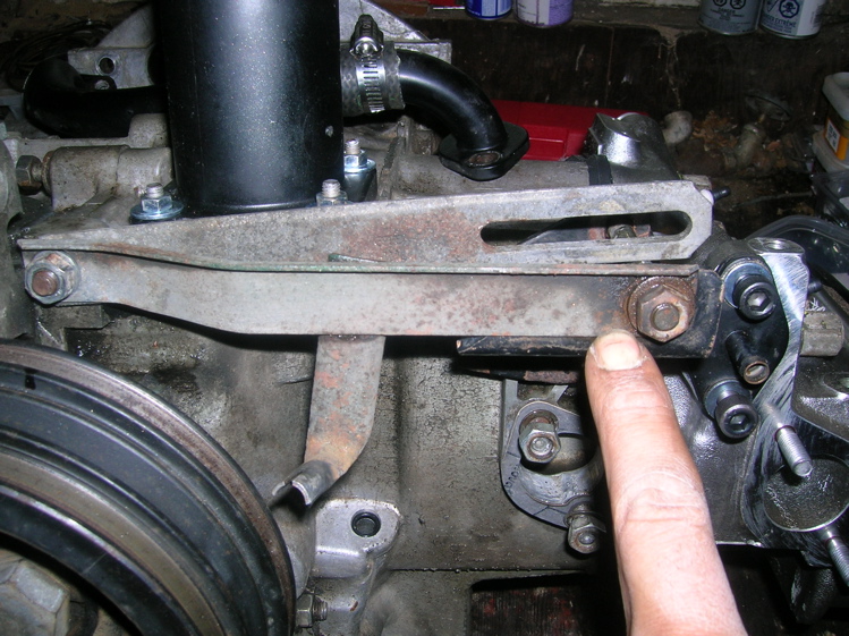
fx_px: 833
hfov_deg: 54.0
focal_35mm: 34
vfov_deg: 41.8
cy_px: 318
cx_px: 424
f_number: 4.9
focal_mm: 5.7
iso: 50
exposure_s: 1/60.1
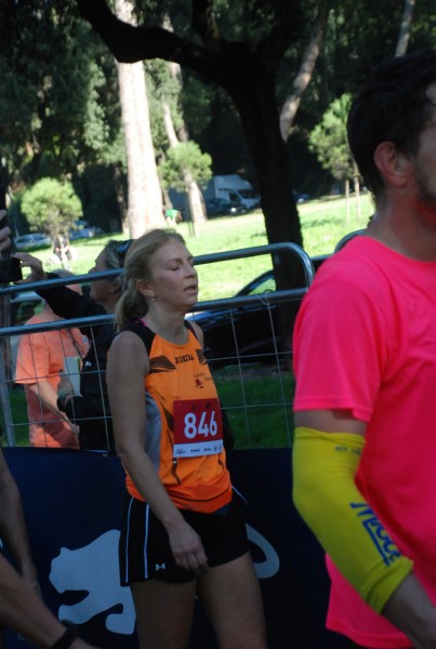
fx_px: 1572
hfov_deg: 15.8
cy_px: 324
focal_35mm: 87
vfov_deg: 23.3
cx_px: 218
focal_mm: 58
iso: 1000
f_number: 5.3
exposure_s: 1/640
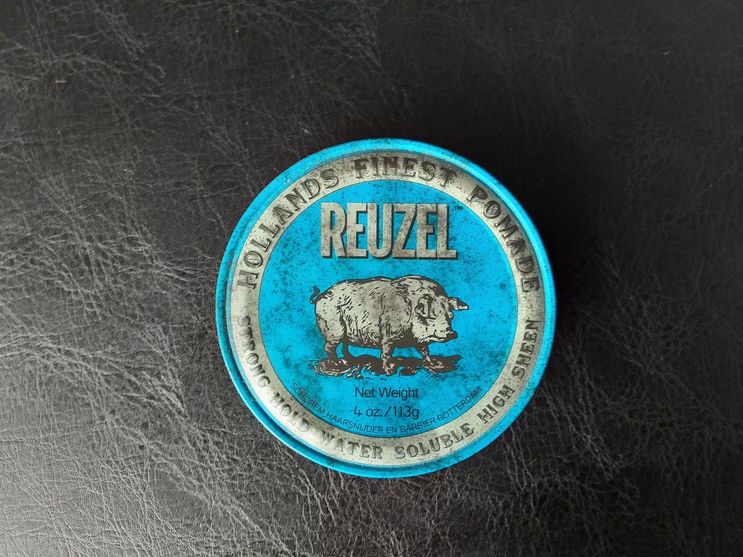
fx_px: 601
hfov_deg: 63.4
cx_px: 372
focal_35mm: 28
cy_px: 278
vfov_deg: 49.7
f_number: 1.9
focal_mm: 2.9
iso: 50
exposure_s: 1/50
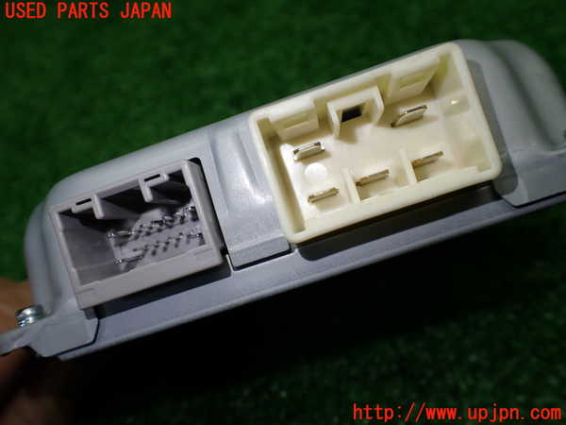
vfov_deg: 46.8
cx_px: 283
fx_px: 491
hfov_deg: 60.0
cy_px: 212
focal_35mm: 30
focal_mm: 5.4
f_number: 2.3
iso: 100
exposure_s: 1/125
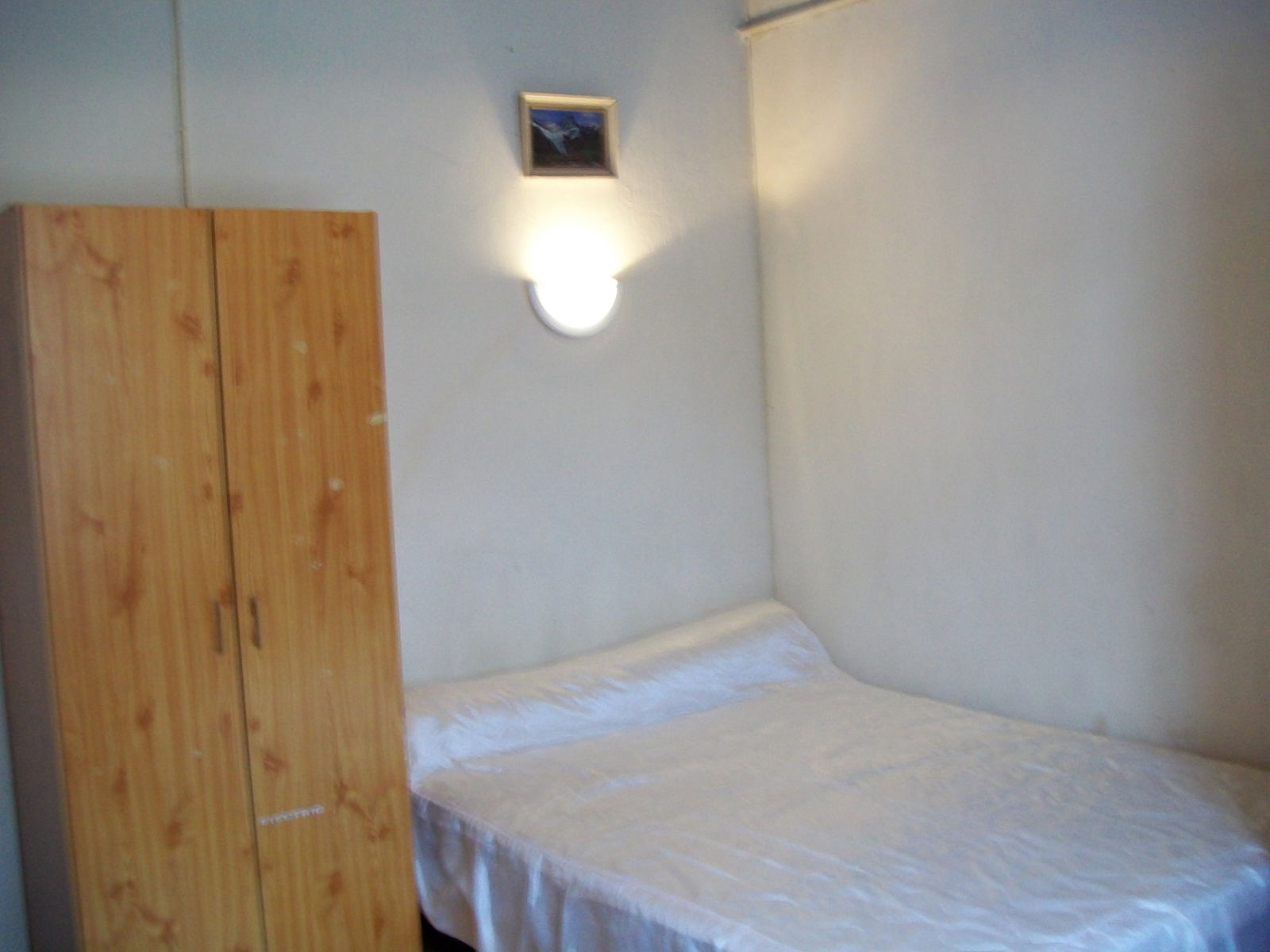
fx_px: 1247
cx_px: 635
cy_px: 476
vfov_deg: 41.8
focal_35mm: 34
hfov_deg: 54.0
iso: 160
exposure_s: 1/15
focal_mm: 6.1
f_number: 2.7
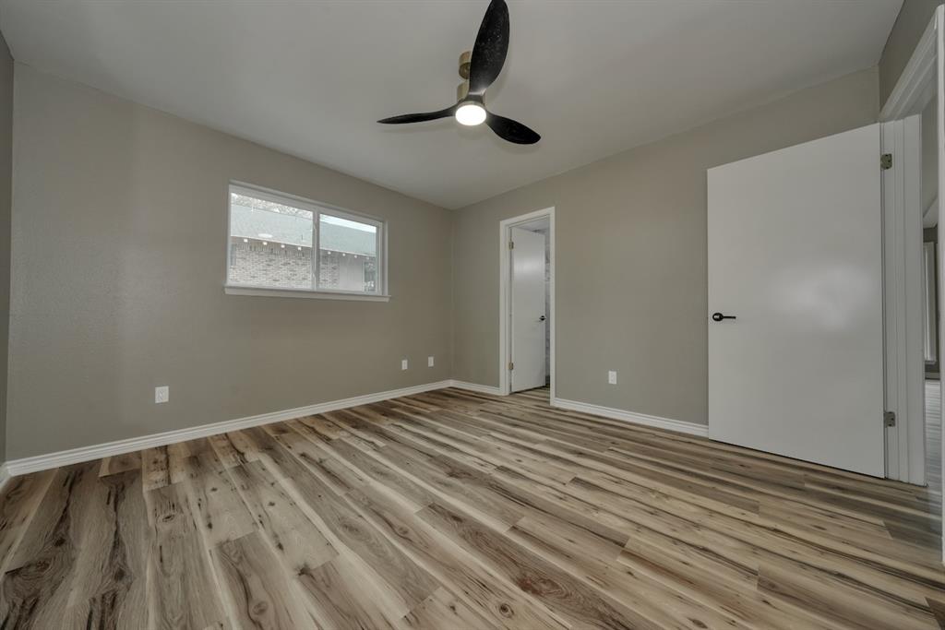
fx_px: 315
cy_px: 315
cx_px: 472
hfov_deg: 112.6
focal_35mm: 12
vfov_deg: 90.0
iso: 500
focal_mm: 12
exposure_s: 1/10
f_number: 8
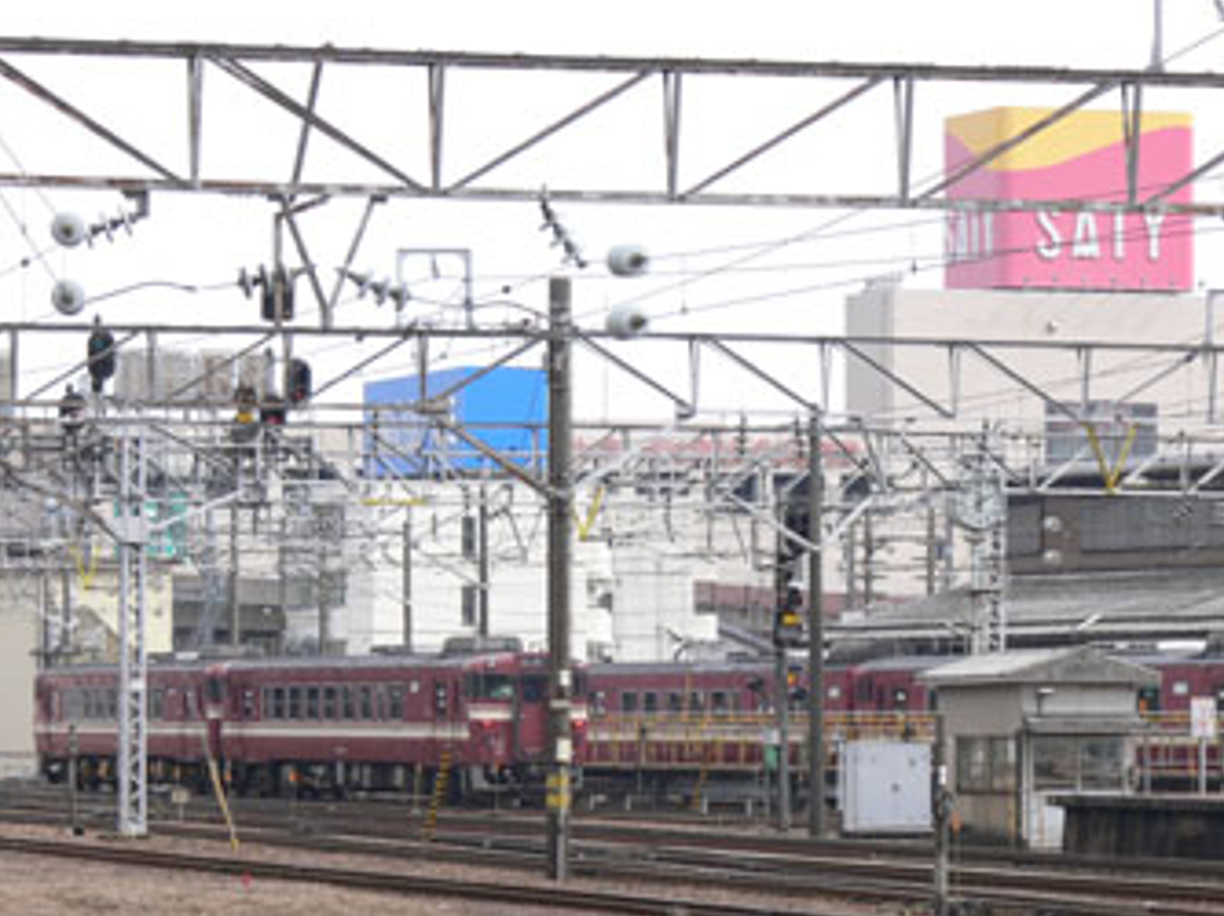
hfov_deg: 10.3
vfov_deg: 7.7
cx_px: 641
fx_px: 6819
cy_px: 539
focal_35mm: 193
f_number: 5.6
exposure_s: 1/100
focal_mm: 34.1
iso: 80
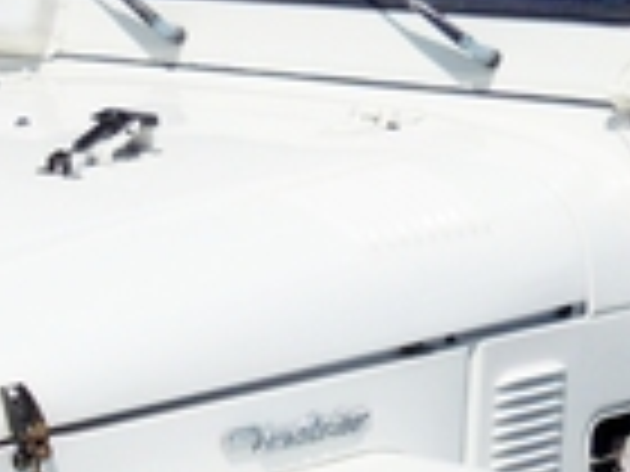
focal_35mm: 120
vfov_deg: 12.2
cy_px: 481
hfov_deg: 16.4
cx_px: 184
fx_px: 2184
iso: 100
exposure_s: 1/640
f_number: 7.6
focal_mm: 5
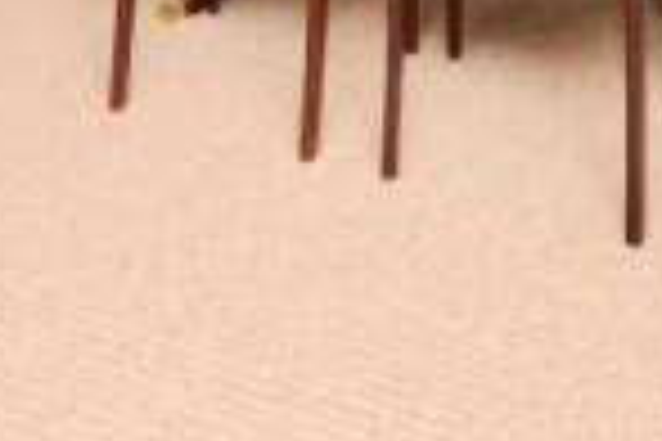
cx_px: 182
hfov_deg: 29.7
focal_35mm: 67
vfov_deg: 15.2
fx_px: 1232
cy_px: -511
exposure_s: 1/80
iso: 800
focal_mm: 10
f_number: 8
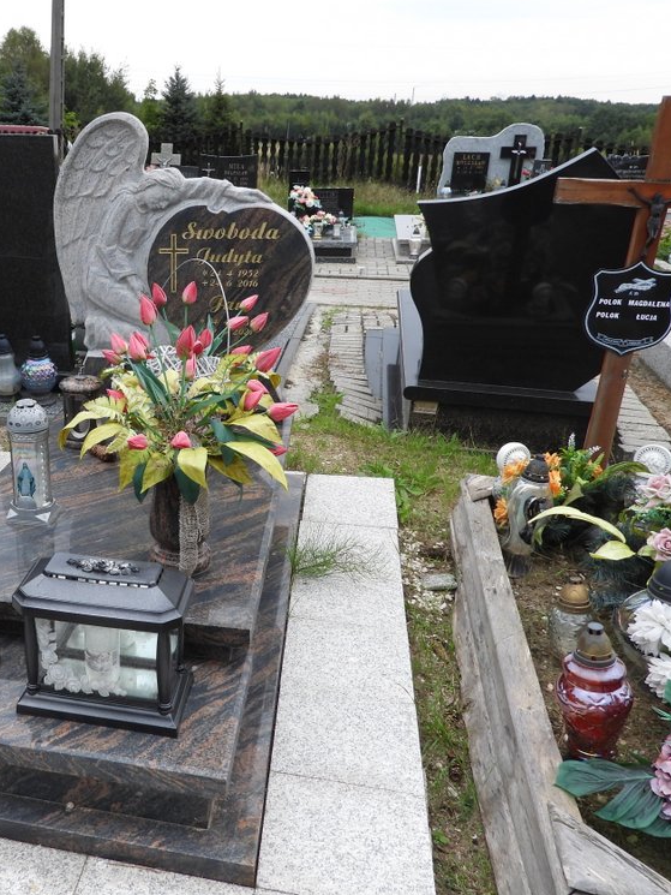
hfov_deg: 40.3
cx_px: 89
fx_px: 853
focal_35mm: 33
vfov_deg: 55.3
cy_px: 436
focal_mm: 4.3
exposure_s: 1/320
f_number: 2.8
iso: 100
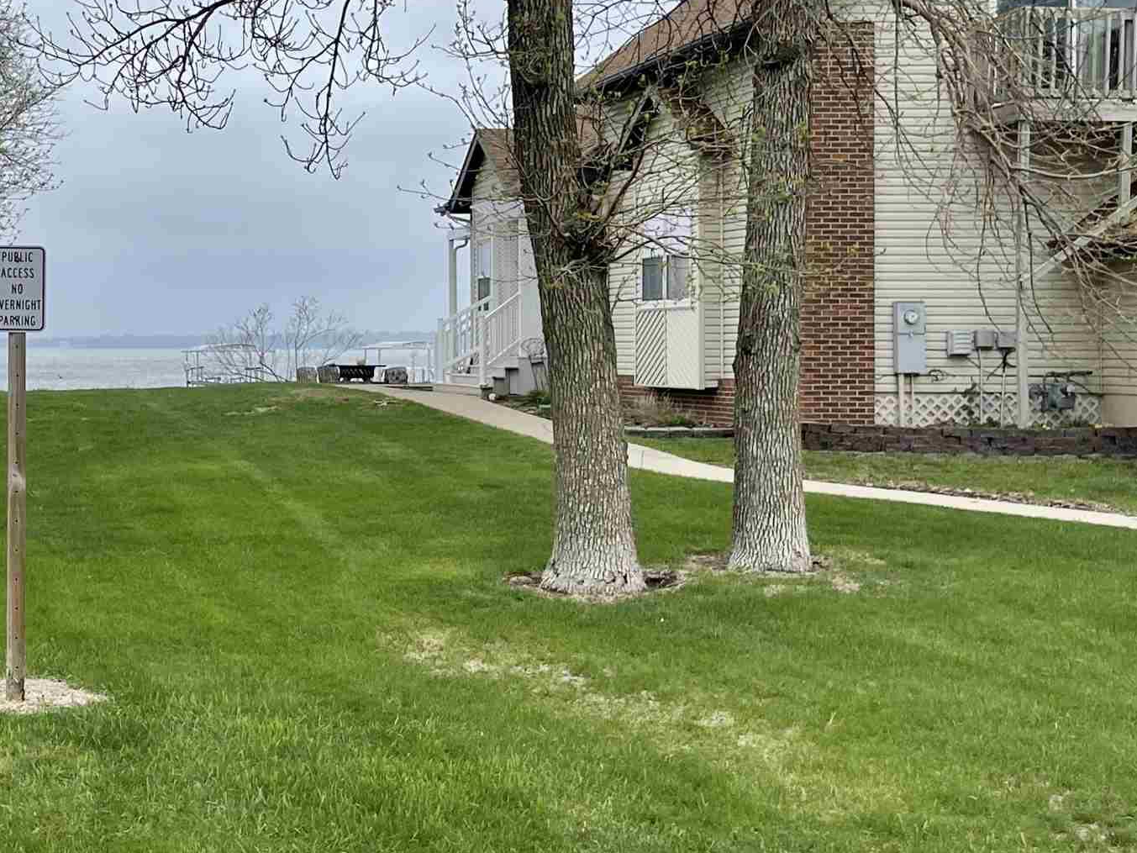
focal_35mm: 59
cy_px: 316
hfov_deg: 30.3
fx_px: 1938
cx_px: -15
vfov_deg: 24.7
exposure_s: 1/2247
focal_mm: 5.1
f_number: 1.6
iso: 32
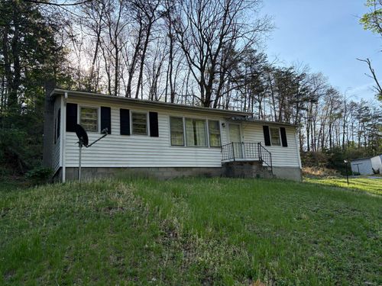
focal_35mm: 26
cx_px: 191
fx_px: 287
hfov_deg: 67.3
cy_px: 143
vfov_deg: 53.1
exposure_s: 1/2012
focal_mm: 5.96
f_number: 1.6
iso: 64
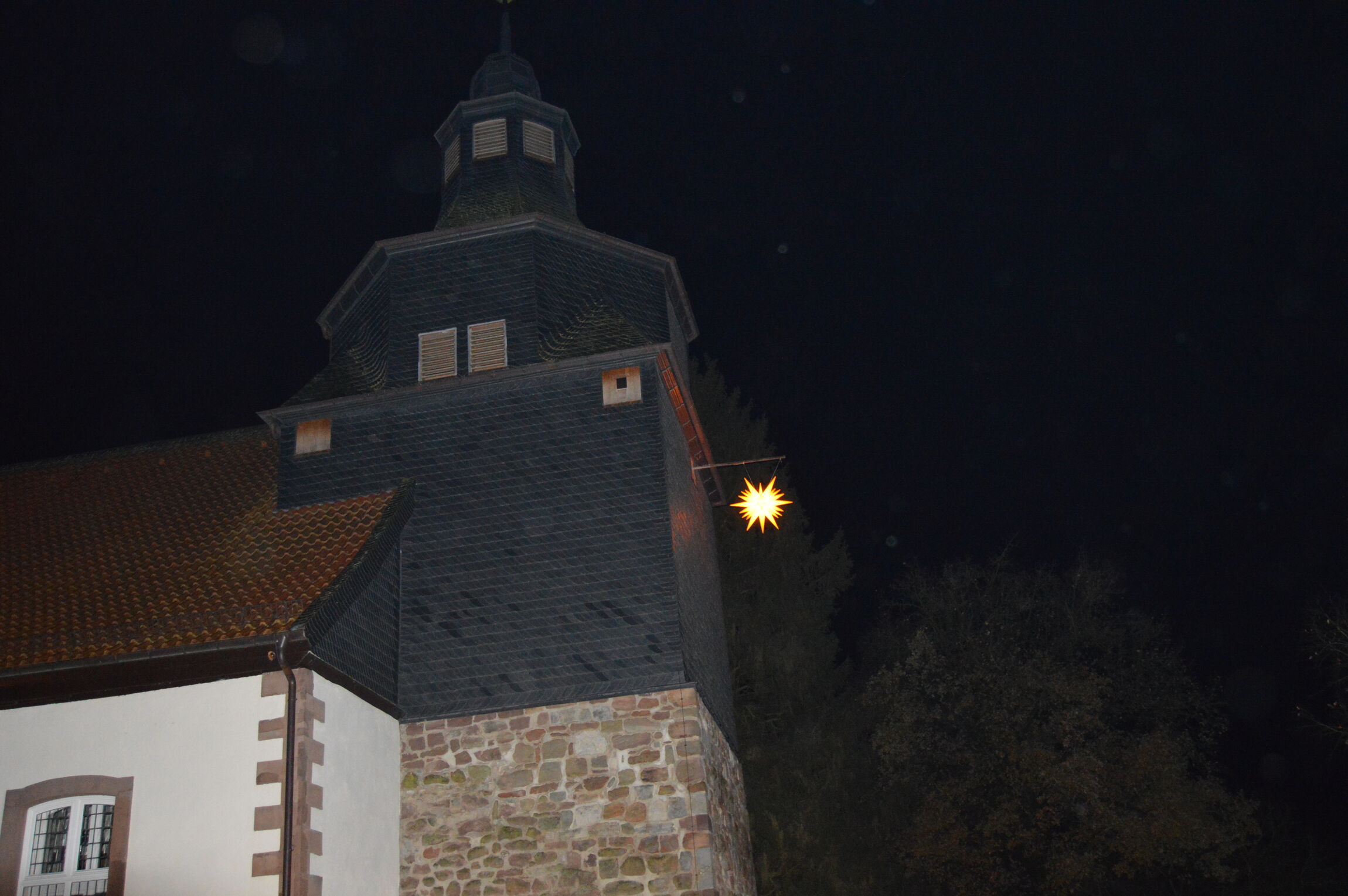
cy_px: 448
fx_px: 1234
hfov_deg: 57.3
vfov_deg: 39.9
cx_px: 674
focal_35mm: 33
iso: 3200
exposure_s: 1/60
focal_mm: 22
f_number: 3.5
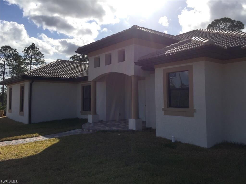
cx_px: 123
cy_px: 92
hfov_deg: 61.7
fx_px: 206
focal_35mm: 29
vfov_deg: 48.2
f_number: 2.2
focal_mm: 4.15
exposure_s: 1/3968
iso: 32
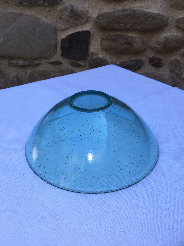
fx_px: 206
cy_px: 123
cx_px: 92
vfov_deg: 61.7
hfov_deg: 48.2
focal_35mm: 29
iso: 25
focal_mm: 4.15
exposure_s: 1/663
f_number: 2.2
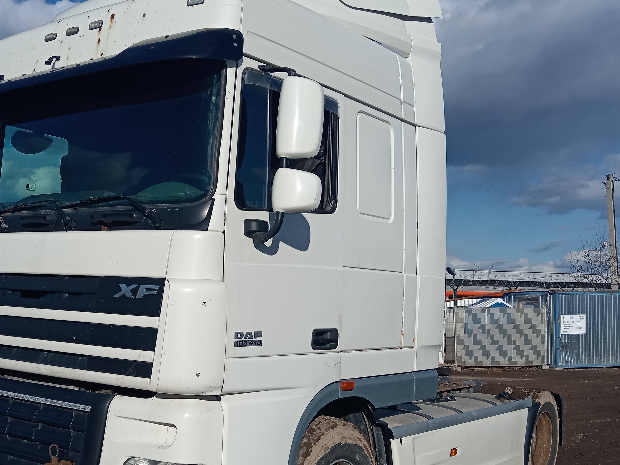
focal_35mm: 44
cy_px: 299
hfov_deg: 42.7
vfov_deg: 32.7
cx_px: 239
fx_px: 788
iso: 101
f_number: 1.9
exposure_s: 1/2525
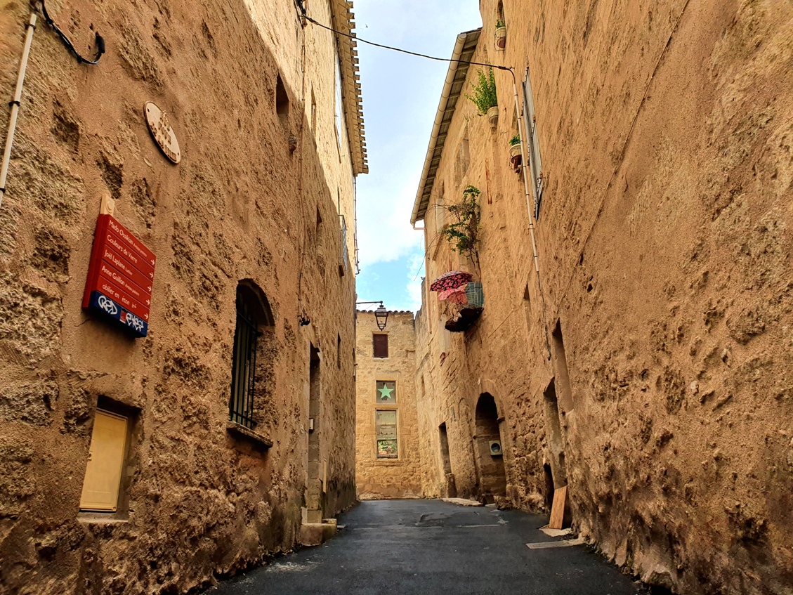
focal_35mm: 26
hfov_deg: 67.3
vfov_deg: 53.1
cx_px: 396
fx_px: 596
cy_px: 298
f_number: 2.4
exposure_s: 1/1176
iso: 50
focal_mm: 4.32
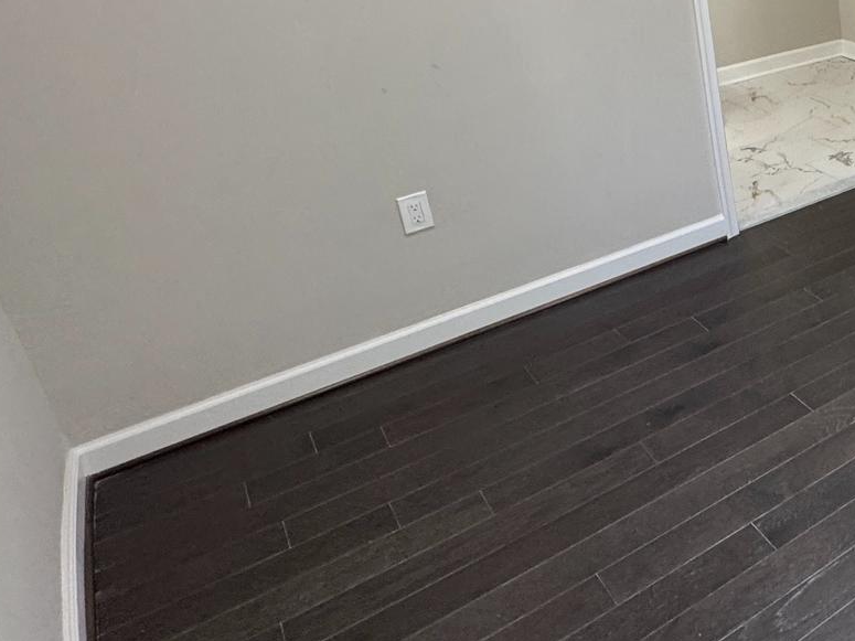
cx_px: 1044
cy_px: 62
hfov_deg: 37.1
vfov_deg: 36.2
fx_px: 914
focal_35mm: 37
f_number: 2.2
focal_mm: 2.22
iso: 250
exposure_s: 1/120
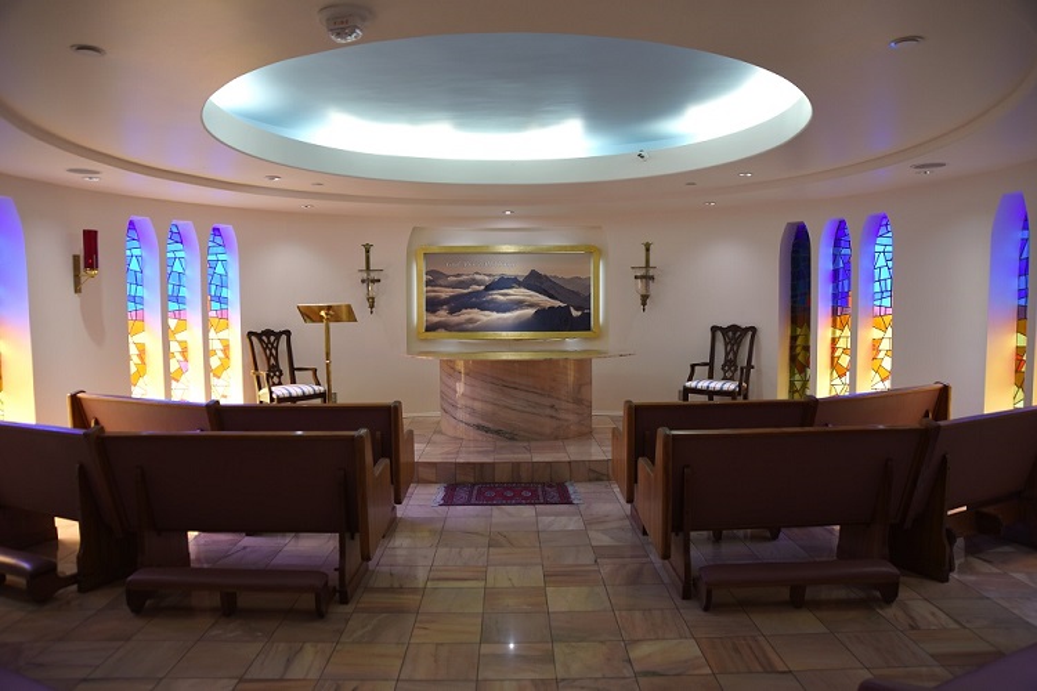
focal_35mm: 24
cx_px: 518
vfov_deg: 53.1
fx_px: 691
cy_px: 346
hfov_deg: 73.7
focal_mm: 24
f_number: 3.5
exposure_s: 1/100
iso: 500
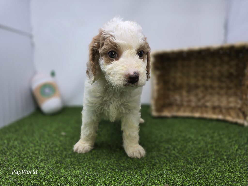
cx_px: 124
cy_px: 93
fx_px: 165
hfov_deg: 73.9
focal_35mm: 23
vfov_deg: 58.9
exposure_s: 1/120
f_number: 1.7
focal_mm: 6.3
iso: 50
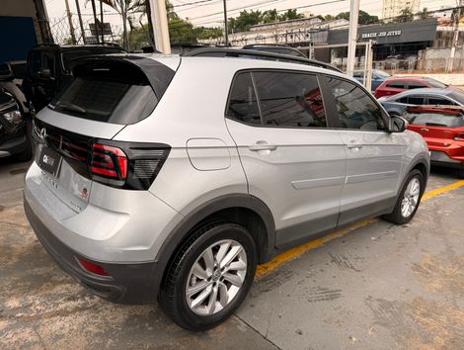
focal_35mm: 24
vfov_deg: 56.9
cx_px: 232
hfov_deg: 71.5
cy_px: 175
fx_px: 322
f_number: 1.78
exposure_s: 1/622
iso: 80
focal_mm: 6.76
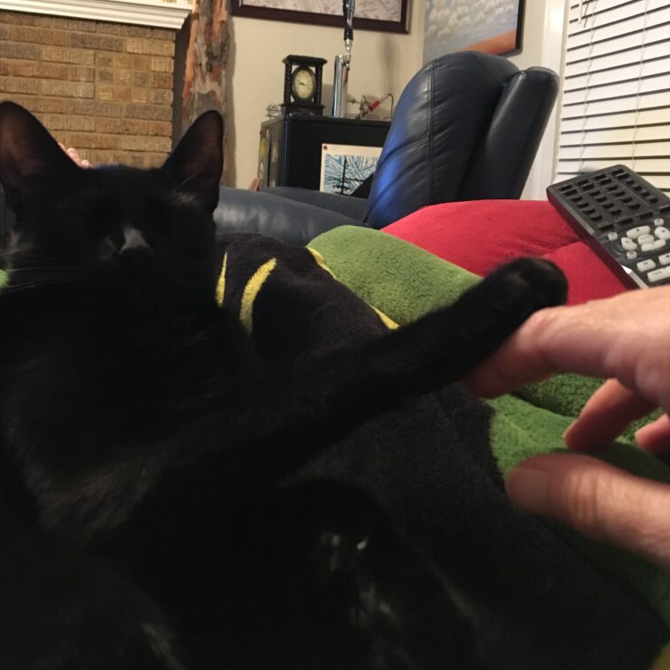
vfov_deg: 46.7
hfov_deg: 47.2
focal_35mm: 35
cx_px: 333
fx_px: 766
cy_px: 246
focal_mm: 4.15
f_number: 2.2
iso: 250
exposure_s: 1/15
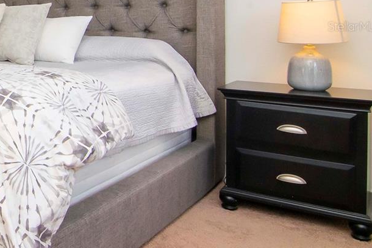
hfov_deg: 33.6
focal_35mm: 43
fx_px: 447
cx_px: -106
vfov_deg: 29.7
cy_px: 26
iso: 800
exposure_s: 1/40
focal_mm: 11
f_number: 14
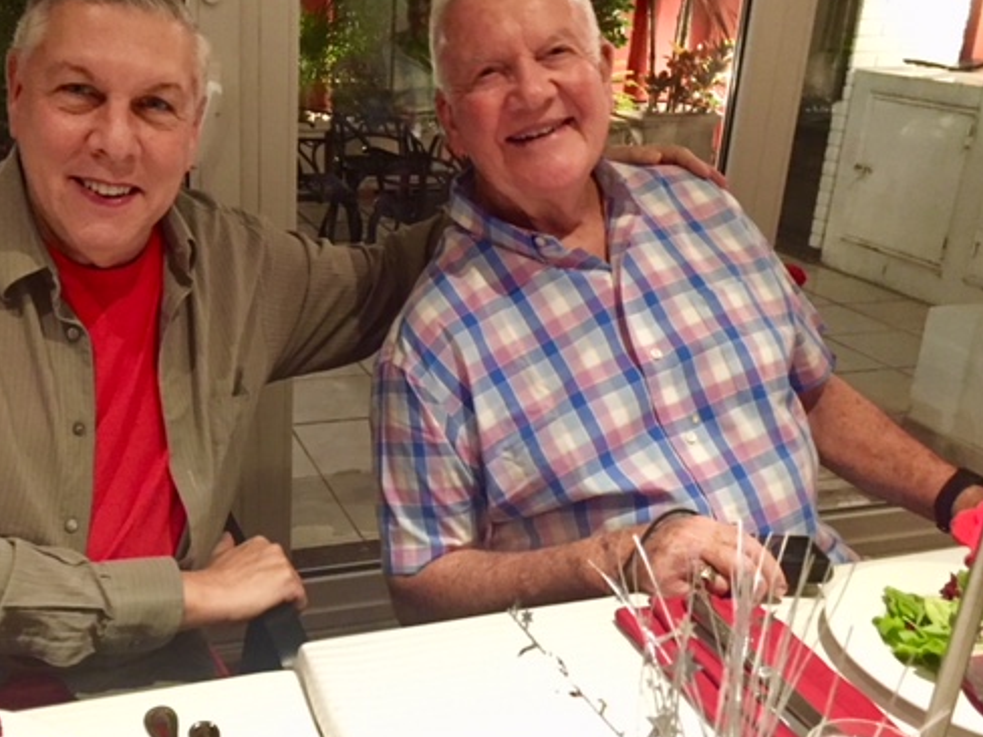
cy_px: 377
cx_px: 371
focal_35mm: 38
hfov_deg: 48.5
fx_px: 1079
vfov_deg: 37.7
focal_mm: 4.15
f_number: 2.2
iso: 500
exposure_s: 1/17
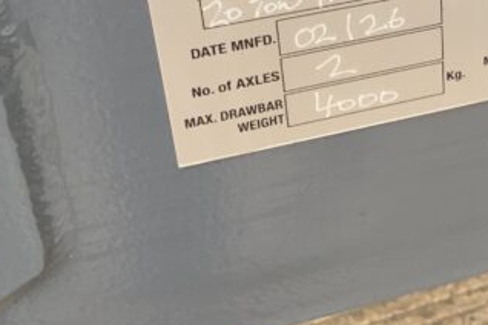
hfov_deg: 19.9
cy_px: -74
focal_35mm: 97
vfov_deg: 13.7
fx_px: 1315
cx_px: 568
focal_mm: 3
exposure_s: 1/84
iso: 64
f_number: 1.8
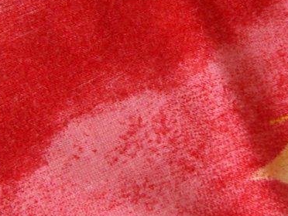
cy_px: 87
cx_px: 145
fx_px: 1131
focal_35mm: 136
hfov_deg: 14.5
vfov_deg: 10.9
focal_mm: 7.9
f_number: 2.8
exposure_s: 1/40
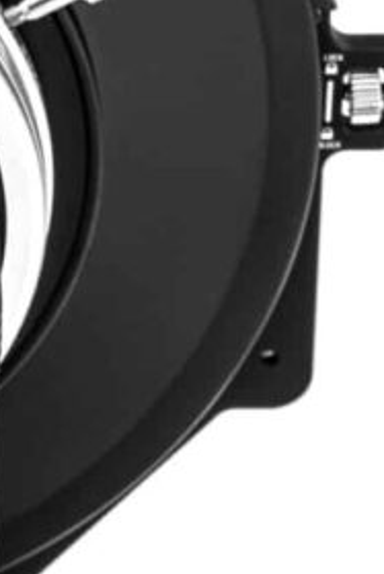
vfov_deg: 6.4
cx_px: -372
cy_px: 162
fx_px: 5129
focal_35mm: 321
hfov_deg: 4.2
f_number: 14
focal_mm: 75
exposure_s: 1/160
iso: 100
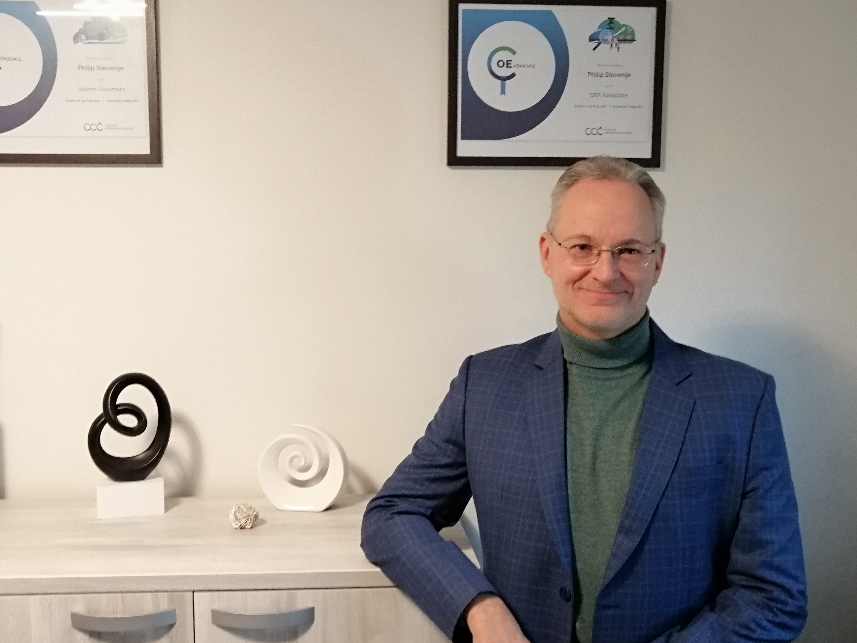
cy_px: 322
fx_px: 668
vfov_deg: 51.4
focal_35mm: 27
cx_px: 428
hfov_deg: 65.3
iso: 320
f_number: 1.8
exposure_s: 1/25
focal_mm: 3.95
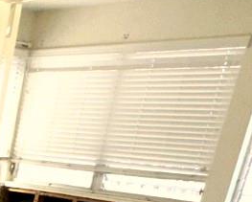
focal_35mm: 83
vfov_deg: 16.4
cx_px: -253
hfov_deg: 17.0
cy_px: 331
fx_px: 620
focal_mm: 2.2
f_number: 2.2
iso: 50
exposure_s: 1/122
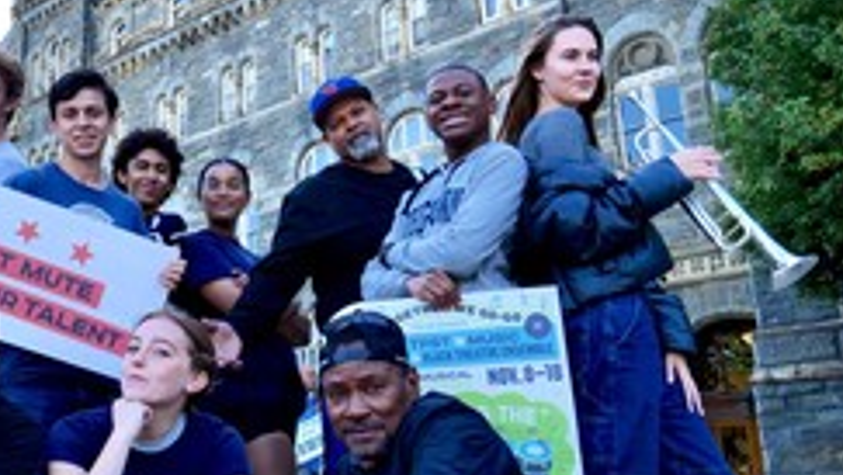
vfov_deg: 27.7
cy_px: 218
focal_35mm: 43
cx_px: 205
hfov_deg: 45.6
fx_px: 962
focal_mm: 12
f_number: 5
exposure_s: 1/250
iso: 200
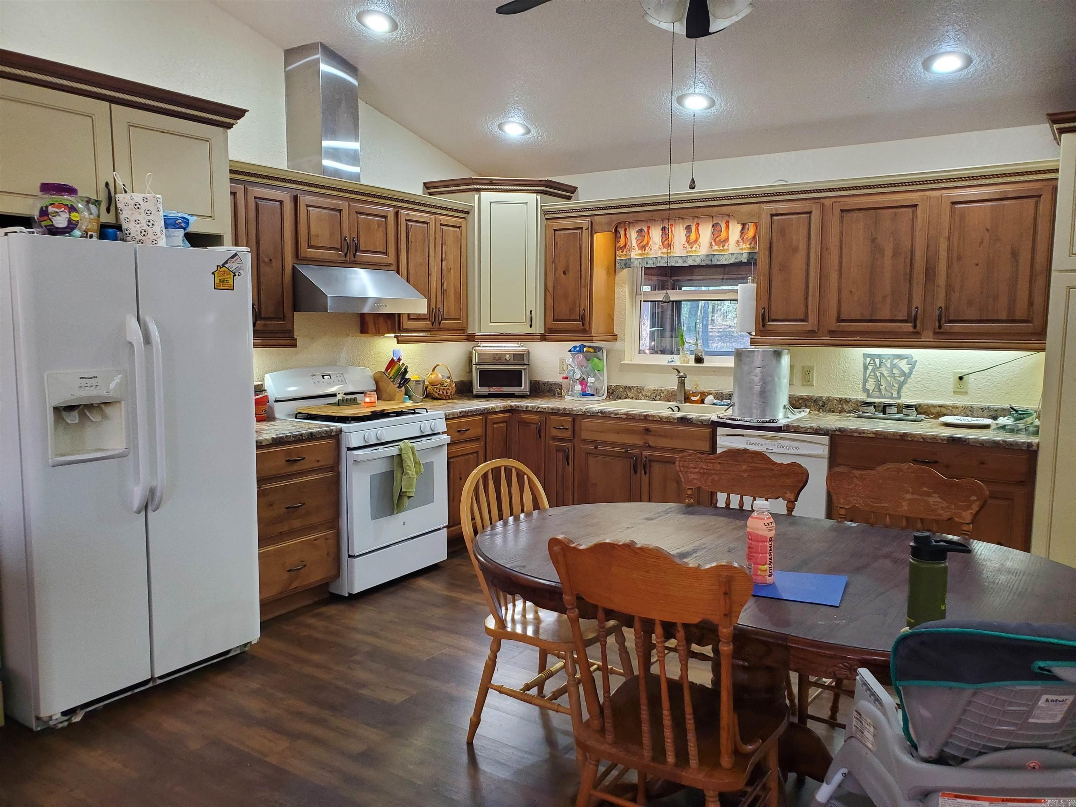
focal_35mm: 26
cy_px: 404
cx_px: 538
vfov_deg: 53.1
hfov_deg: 67.3
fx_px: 808
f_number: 2.4
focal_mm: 4.3
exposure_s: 1/40
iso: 250
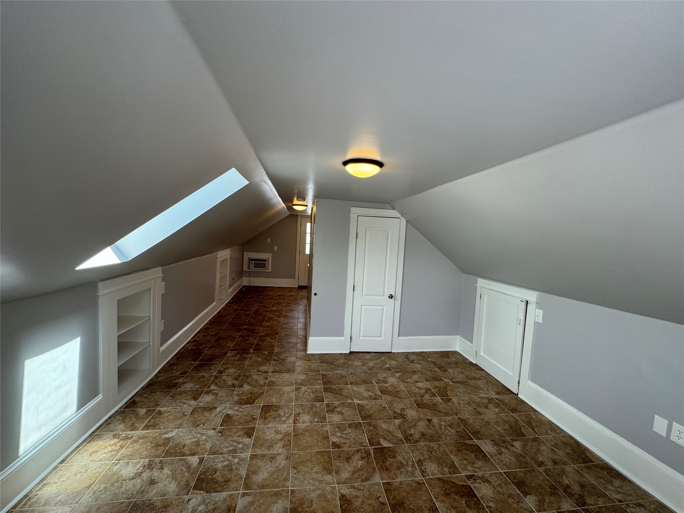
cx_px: 342
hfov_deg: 102.1
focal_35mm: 14
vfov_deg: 85.7
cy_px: 256
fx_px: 277
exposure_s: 1/99
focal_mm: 2.22
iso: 64
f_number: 2.2
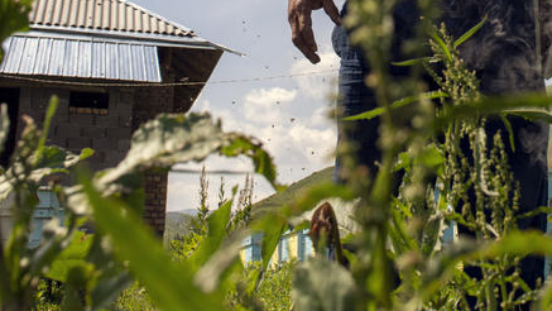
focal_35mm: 69
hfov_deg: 30.2
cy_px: -64
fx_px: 1010
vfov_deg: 16.7
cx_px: 393
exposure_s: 1/500
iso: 125
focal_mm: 24
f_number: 6.3
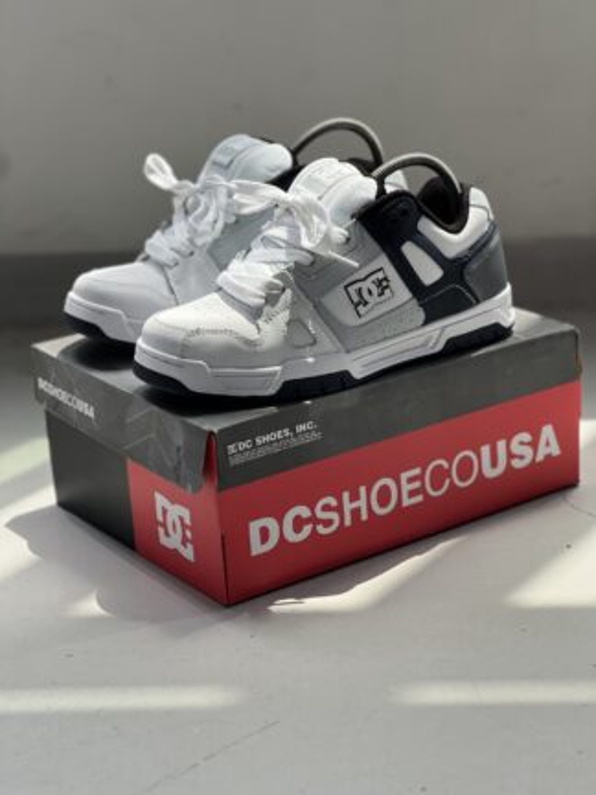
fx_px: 1768
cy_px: 398
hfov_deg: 19.1
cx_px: 298
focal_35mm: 77
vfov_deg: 25.3
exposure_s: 1/121
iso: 64
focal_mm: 9
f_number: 2.8
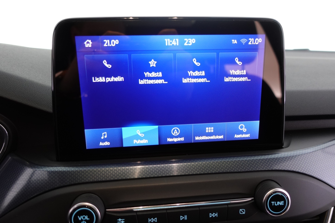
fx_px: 223
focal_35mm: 24
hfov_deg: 73.7
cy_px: 112
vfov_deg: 53.1
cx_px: 168
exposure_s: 1/30
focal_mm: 9.4
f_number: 1.8
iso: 500
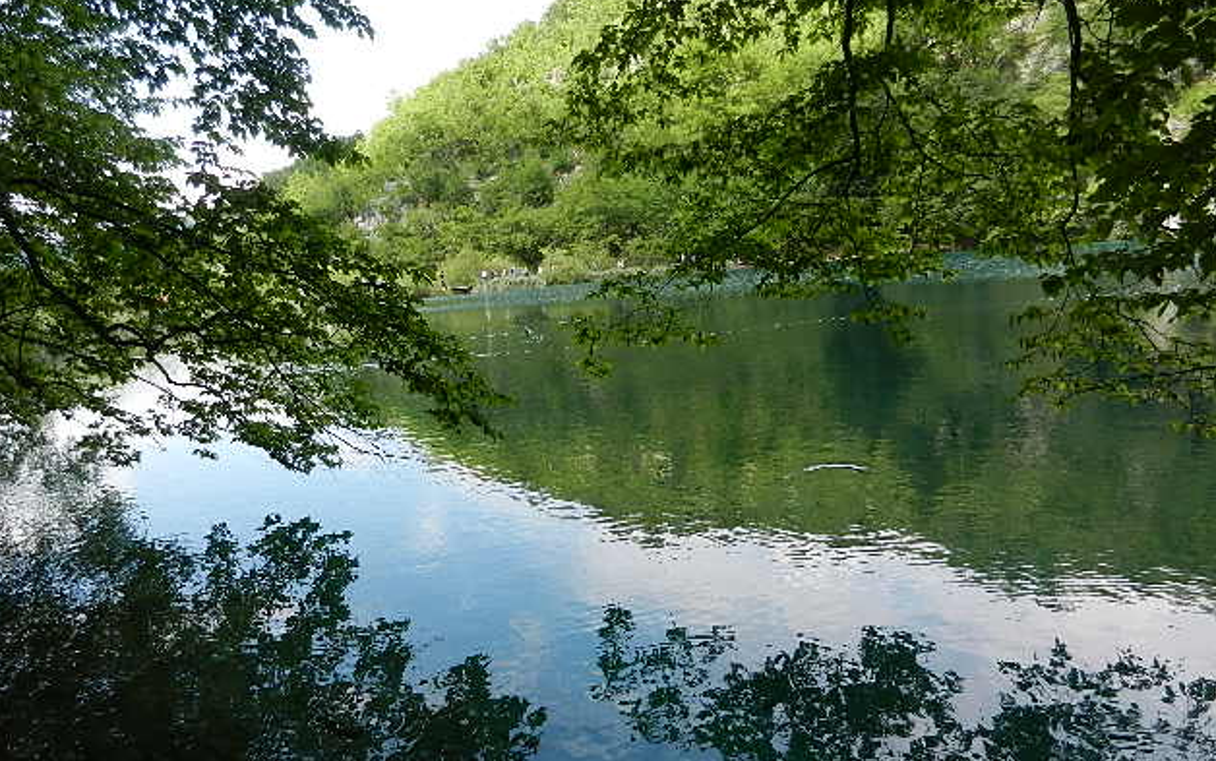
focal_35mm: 27
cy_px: 424
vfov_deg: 46.0
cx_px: 602
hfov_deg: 68.4
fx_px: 895
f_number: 3.5
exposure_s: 1/400
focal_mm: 4.5
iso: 160
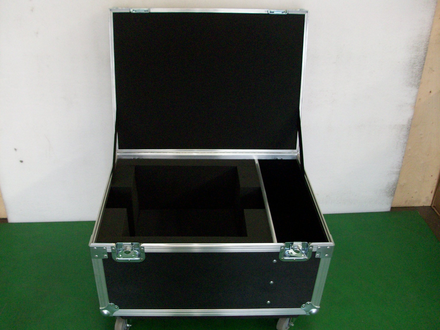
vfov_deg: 41.8
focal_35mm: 34
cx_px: 220
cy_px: 165
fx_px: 432
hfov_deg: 54.0
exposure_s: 1/21.2
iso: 160
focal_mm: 5.7
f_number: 2.8
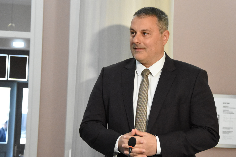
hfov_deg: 19.8
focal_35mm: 103
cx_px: 143
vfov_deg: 13.3
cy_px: 84
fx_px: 675
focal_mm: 52
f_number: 5.6
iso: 8000
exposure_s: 1/60
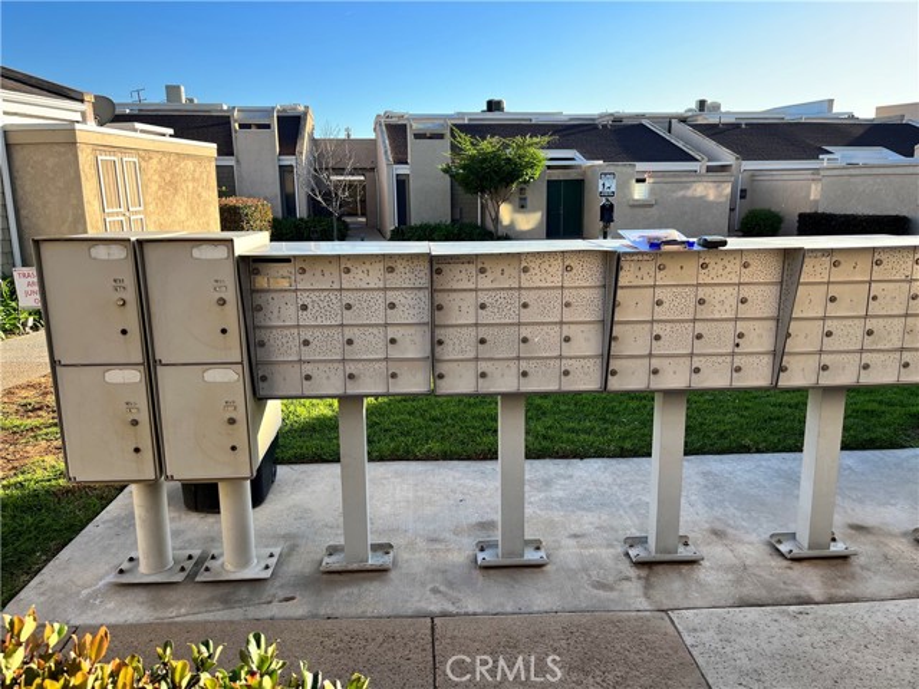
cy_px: 344
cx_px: 460
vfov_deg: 53.1
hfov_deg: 67.3
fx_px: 690
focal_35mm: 26
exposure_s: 1/1056
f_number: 1.6
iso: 50
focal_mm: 5.1
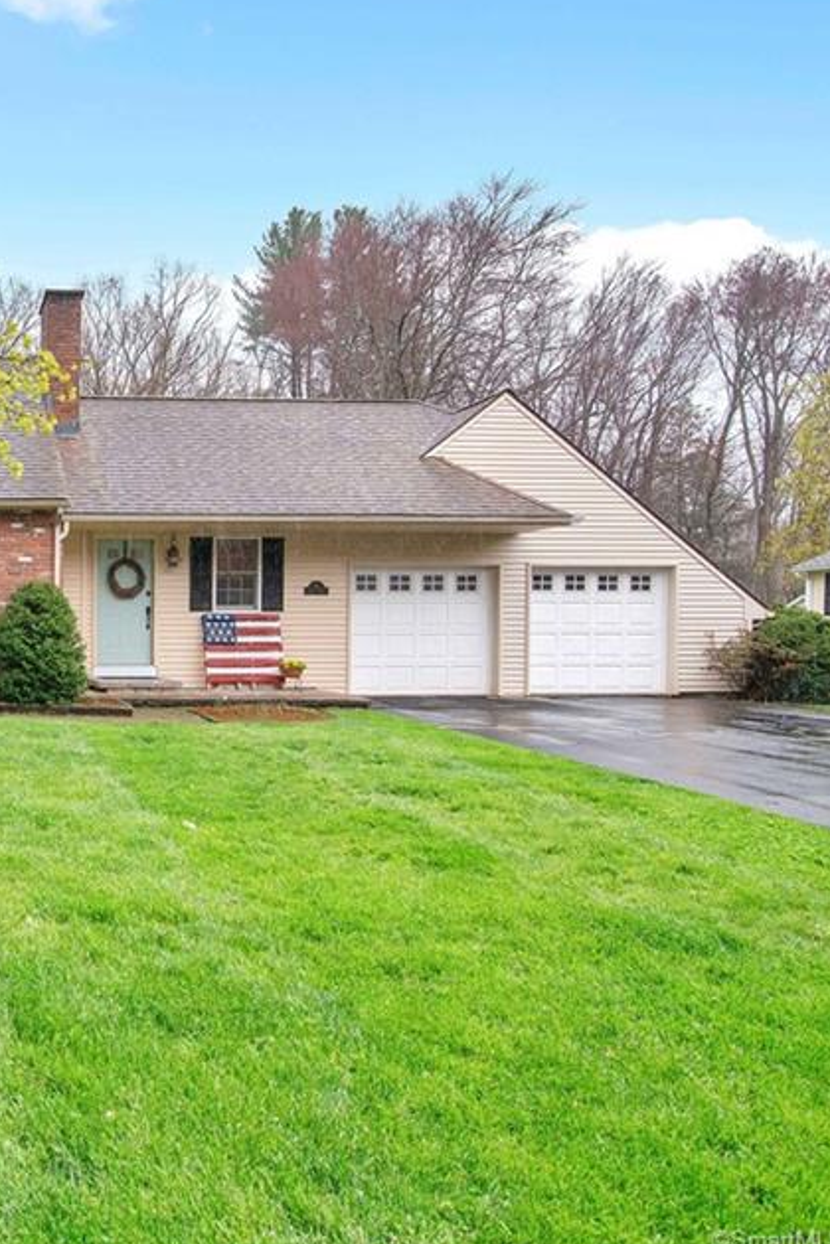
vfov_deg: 69.3
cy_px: 583
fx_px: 899
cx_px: -40
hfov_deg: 41.5
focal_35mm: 26
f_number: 7.1
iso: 400
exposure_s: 1/200
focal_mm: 16
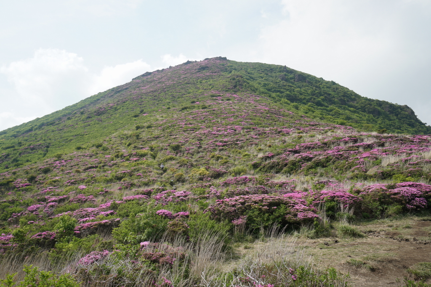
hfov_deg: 67.4
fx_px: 323
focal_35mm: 27
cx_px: 216
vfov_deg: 47.9
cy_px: 144
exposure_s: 1/200
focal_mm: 18
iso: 100
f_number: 8
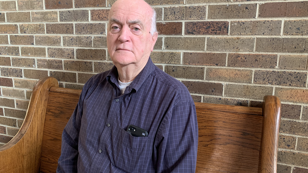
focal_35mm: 29
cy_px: 91
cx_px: 155
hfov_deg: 66.1
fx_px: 237
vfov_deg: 40.2
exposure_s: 1/88
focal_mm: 4.25
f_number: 1.8
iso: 100
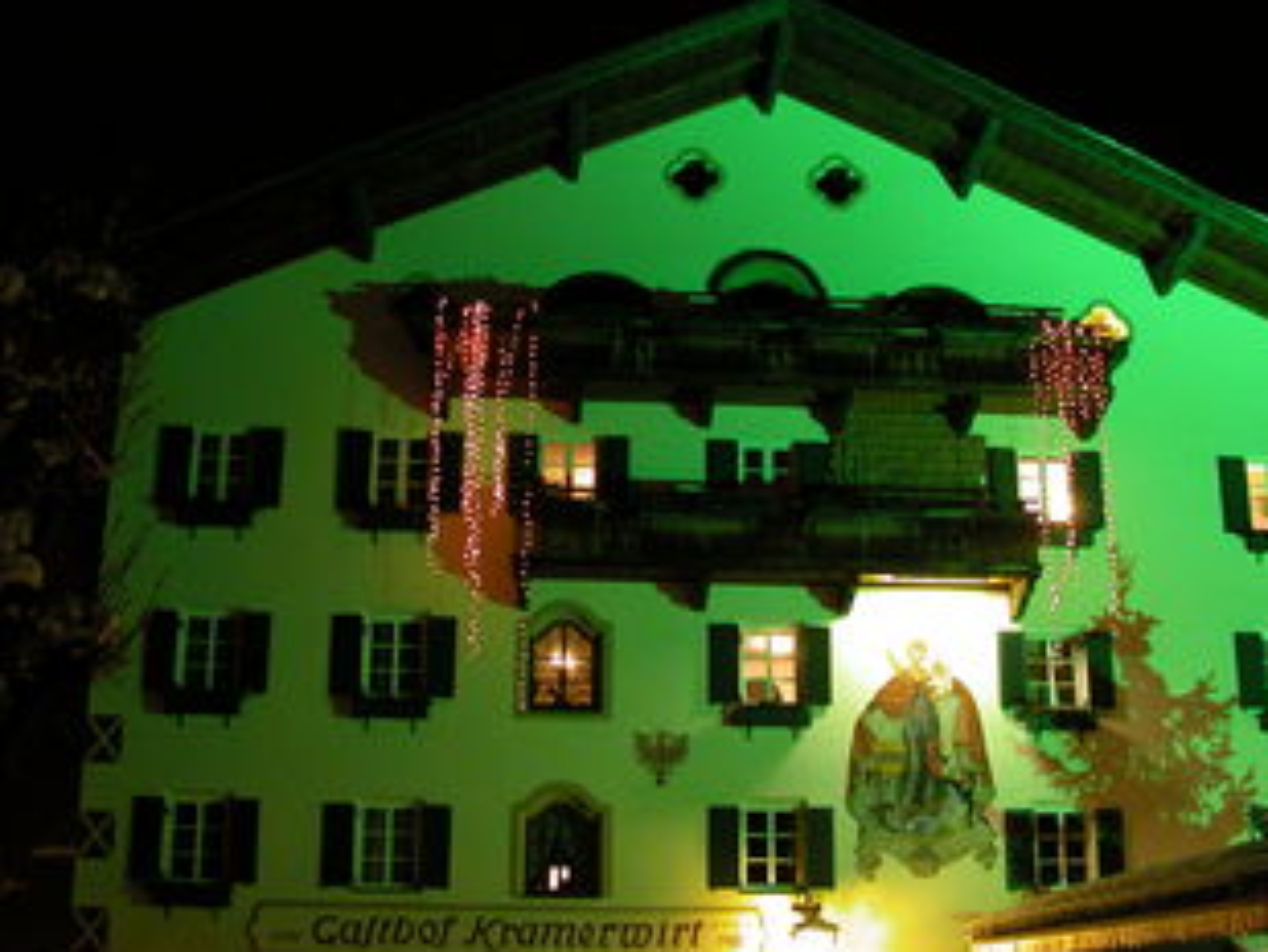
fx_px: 1612
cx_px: 689
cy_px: 509
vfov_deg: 32.9
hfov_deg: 42.9
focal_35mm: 44
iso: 400
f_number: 2.8
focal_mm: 8.9
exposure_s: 1/2.8
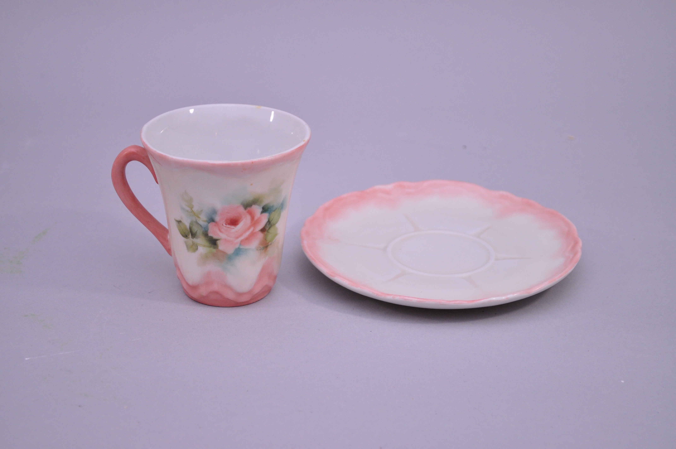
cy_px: 224
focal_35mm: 82
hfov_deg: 24.6
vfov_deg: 16.5
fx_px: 1547
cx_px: 338
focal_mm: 55
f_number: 5.6
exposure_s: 1/125
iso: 640
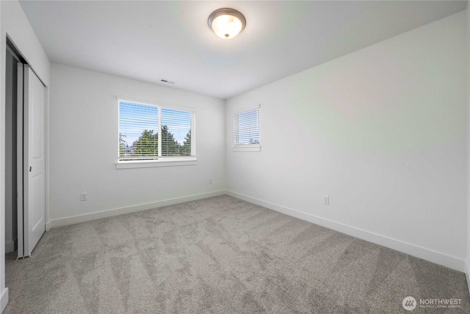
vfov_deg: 85.5
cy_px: 157
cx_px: 235
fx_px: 170
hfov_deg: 108.3
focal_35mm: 13
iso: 160
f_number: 11
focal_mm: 13
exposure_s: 1/60
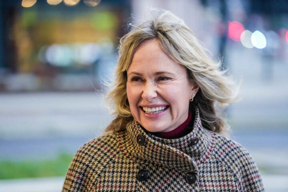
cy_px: 96
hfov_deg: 12.2
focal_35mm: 168
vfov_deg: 8.2
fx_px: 1344
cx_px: 144
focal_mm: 168
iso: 4000
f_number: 4
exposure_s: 1/250
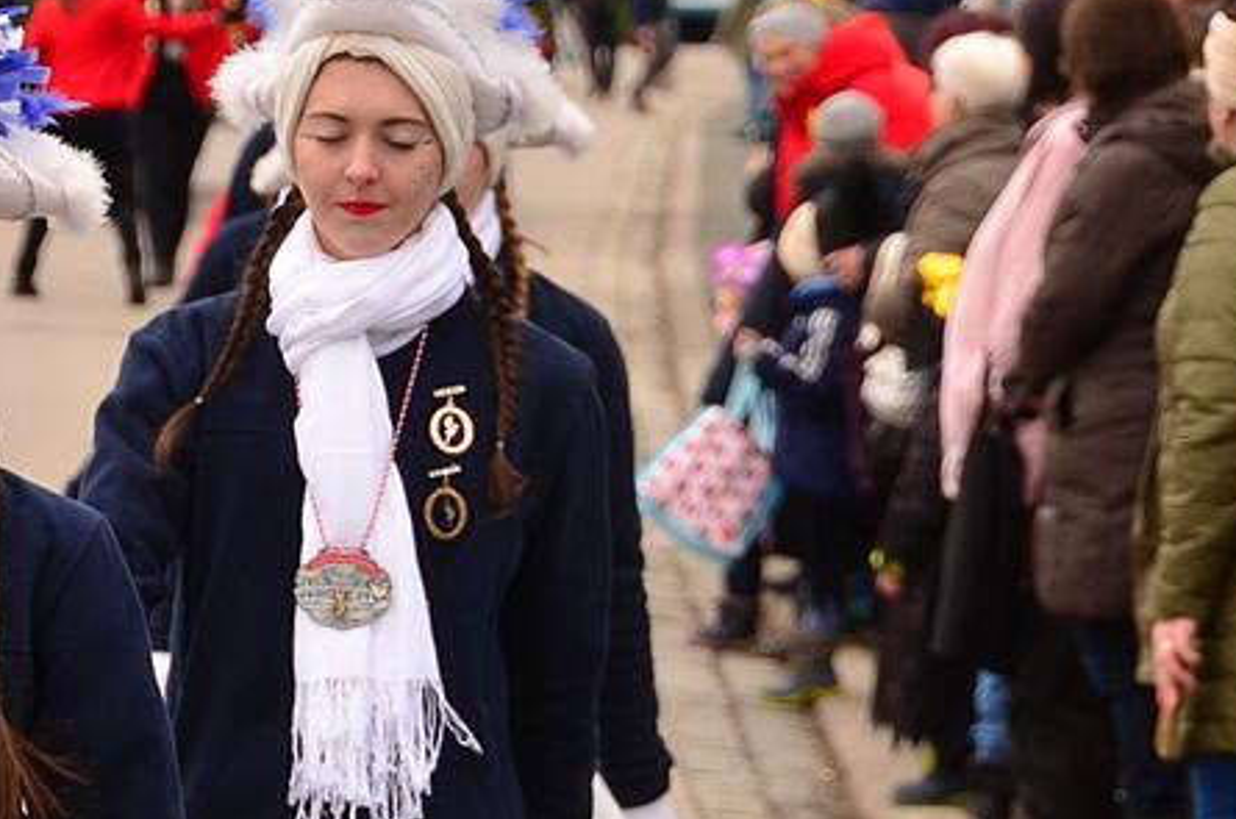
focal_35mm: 364
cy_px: 491
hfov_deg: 5.7
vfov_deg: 3.8
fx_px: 12475
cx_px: 22
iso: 400
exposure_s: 1/400
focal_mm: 100
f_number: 6
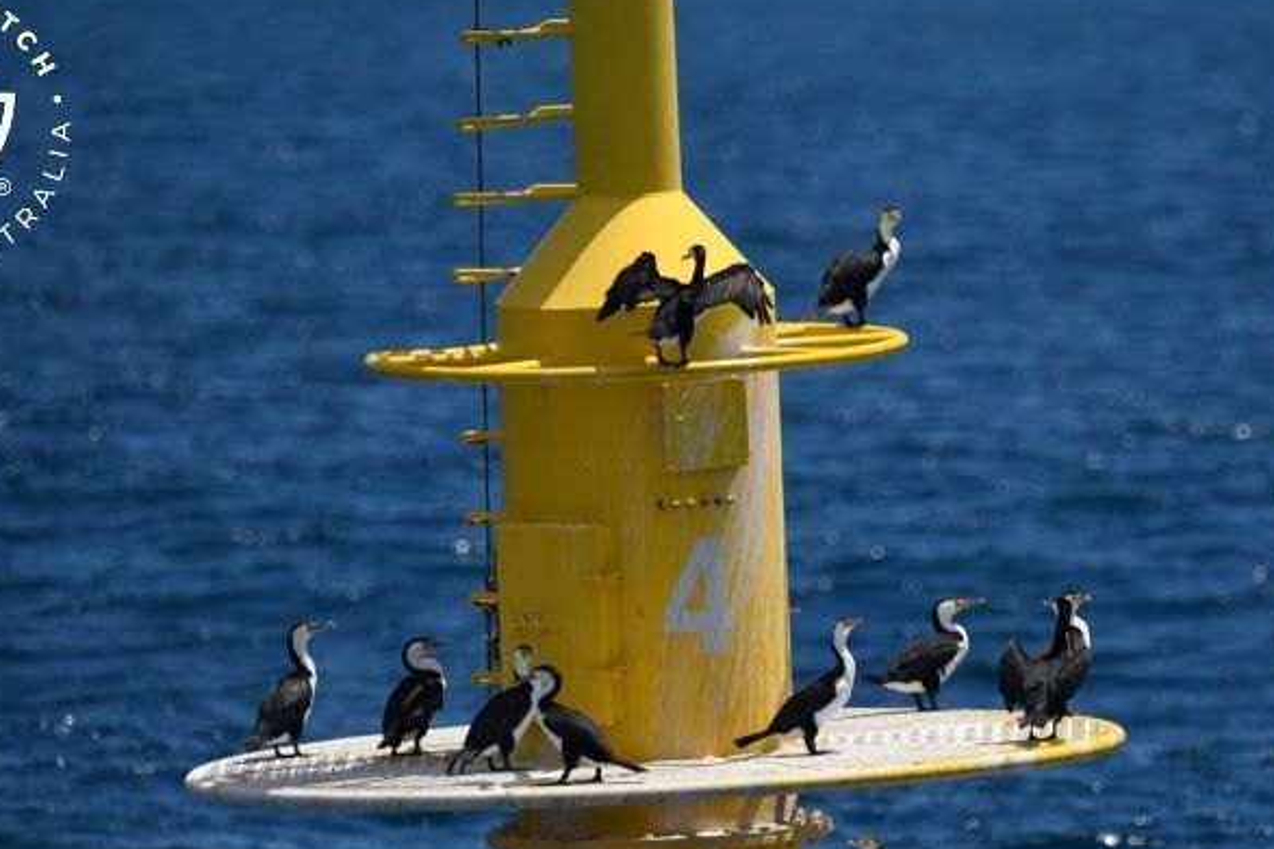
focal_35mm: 818
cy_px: 550
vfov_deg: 1.7
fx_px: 28938
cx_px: 645
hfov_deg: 2.5
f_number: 6.3
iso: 800
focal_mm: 600
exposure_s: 1/8000
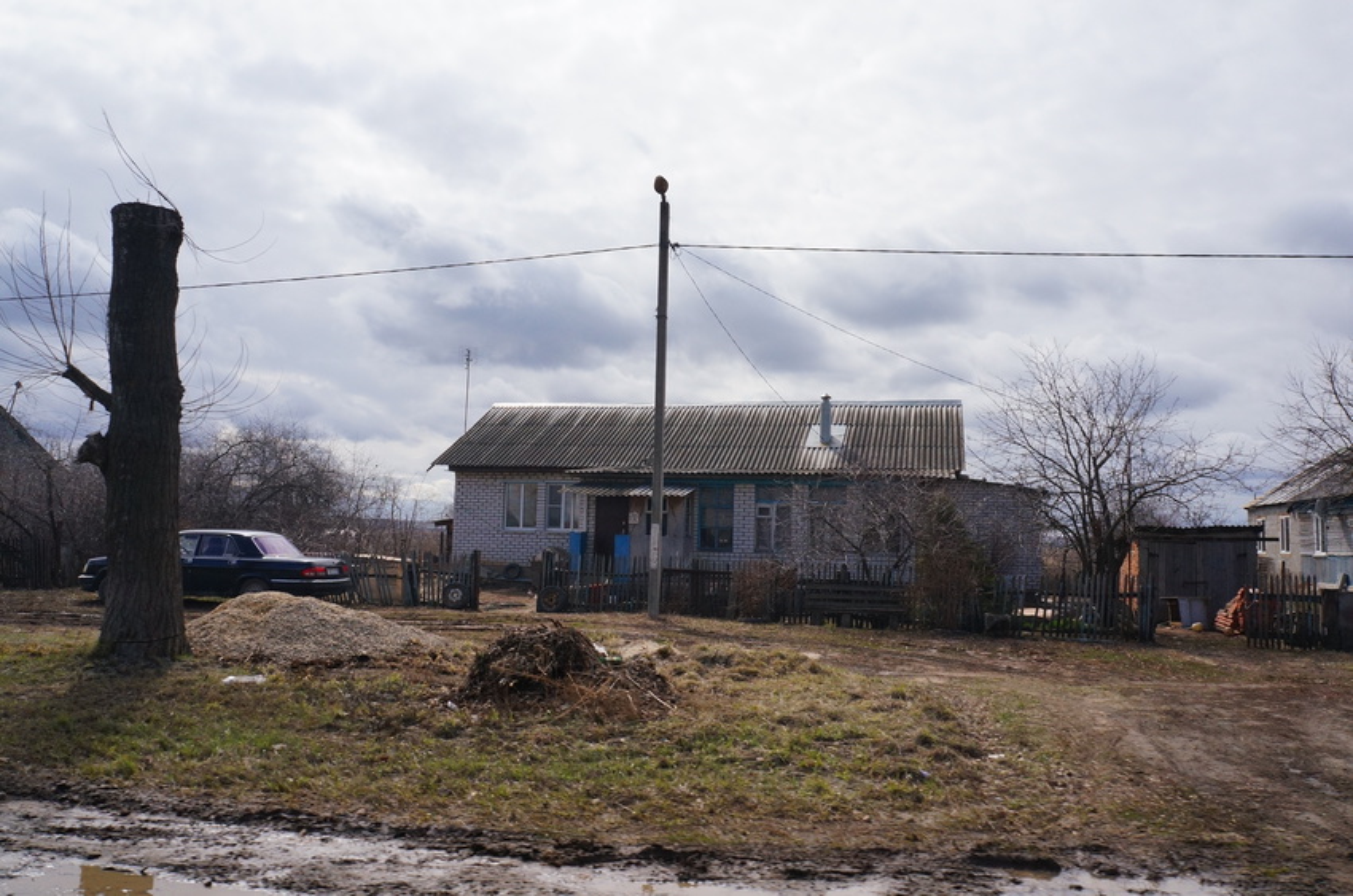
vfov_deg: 47.7
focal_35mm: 27
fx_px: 1013
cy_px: 448
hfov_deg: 67.5
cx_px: 676
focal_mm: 18
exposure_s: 1/1250
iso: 400
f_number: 9
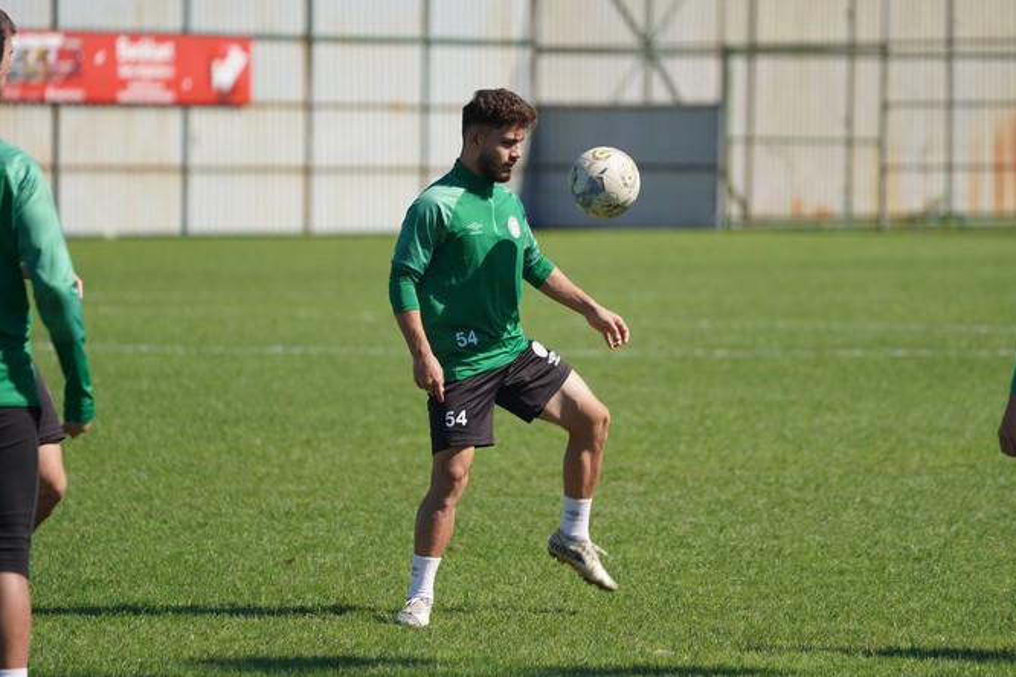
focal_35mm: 293
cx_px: 510
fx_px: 8268
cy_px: 339
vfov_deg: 4.7
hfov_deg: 7.0
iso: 100
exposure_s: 1/400
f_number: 5.6
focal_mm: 291
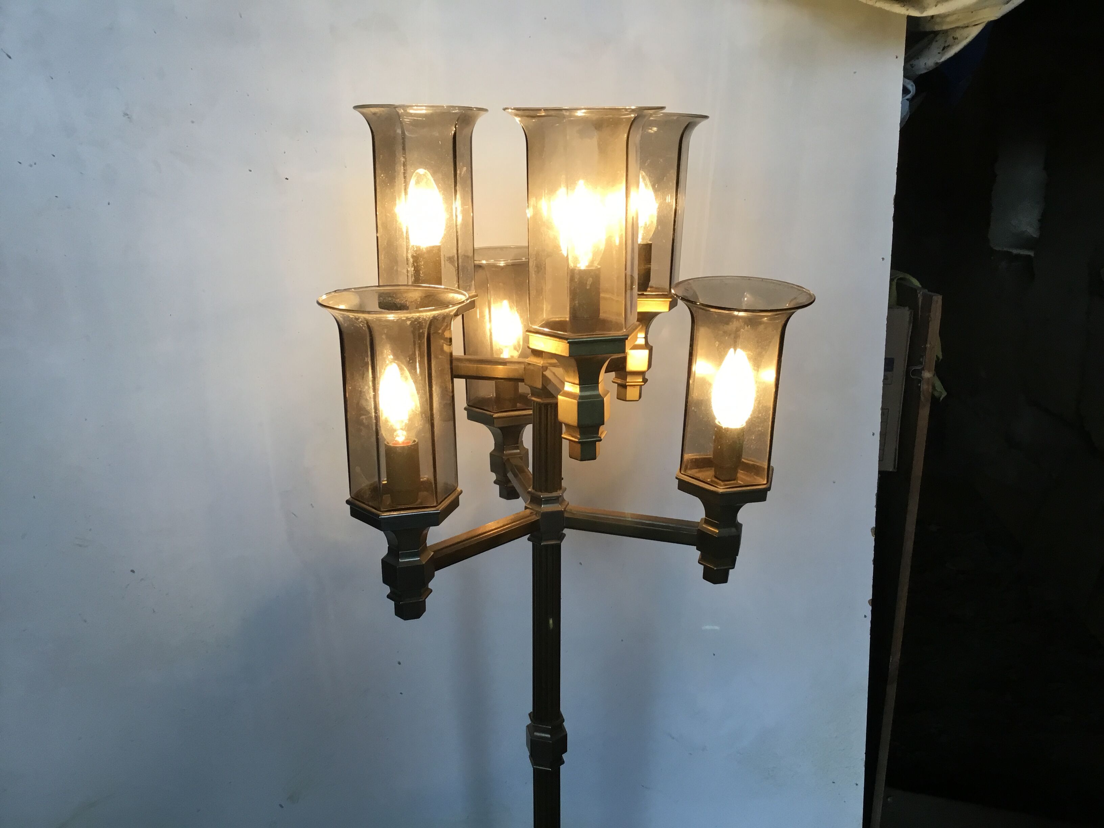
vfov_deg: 45.4
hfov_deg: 58.4
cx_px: 552
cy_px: 414
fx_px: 989
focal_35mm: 31
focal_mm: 3.3
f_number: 2.4
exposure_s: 1/33
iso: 25
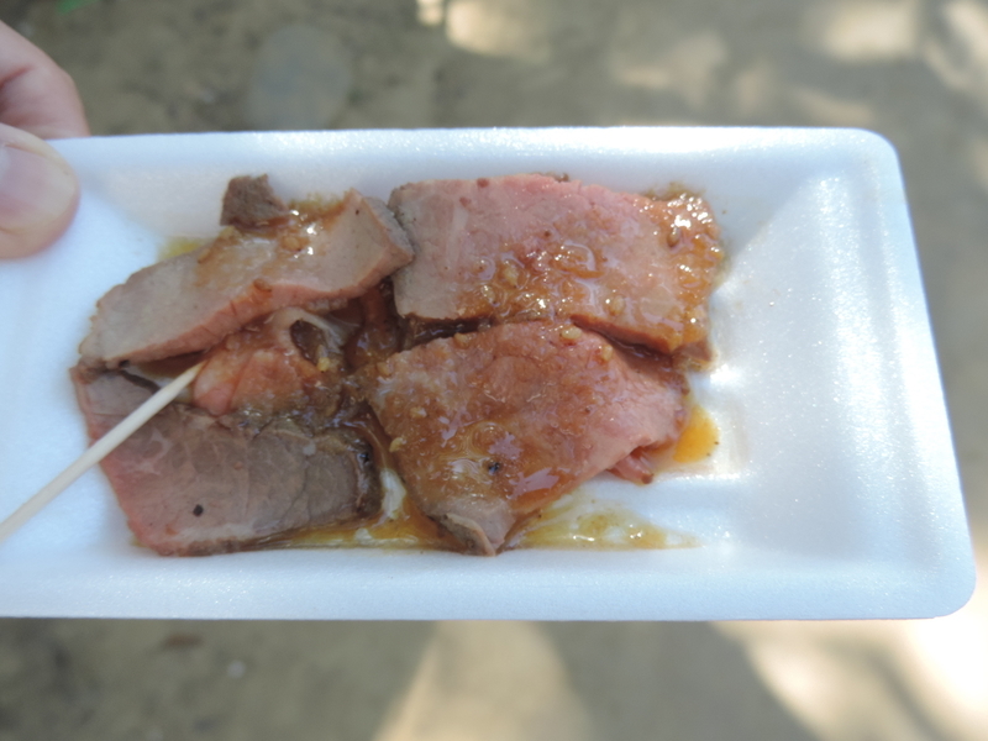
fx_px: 999
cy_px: 370
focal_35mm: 35
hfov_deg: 52.6
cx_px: 494
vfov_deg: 40.7
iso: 80
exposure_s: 1/100
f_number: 3.3
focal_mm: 6.2
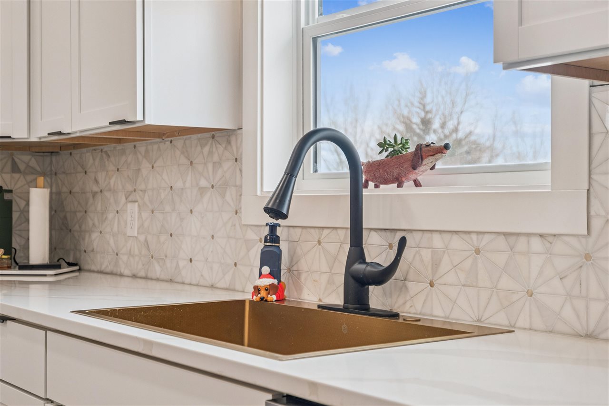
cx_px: 304
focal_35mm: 52
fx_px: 879
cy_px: 203
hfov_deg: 38.2
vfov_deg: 26.0
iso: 400
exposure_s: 1/100
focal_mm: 35
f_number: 4
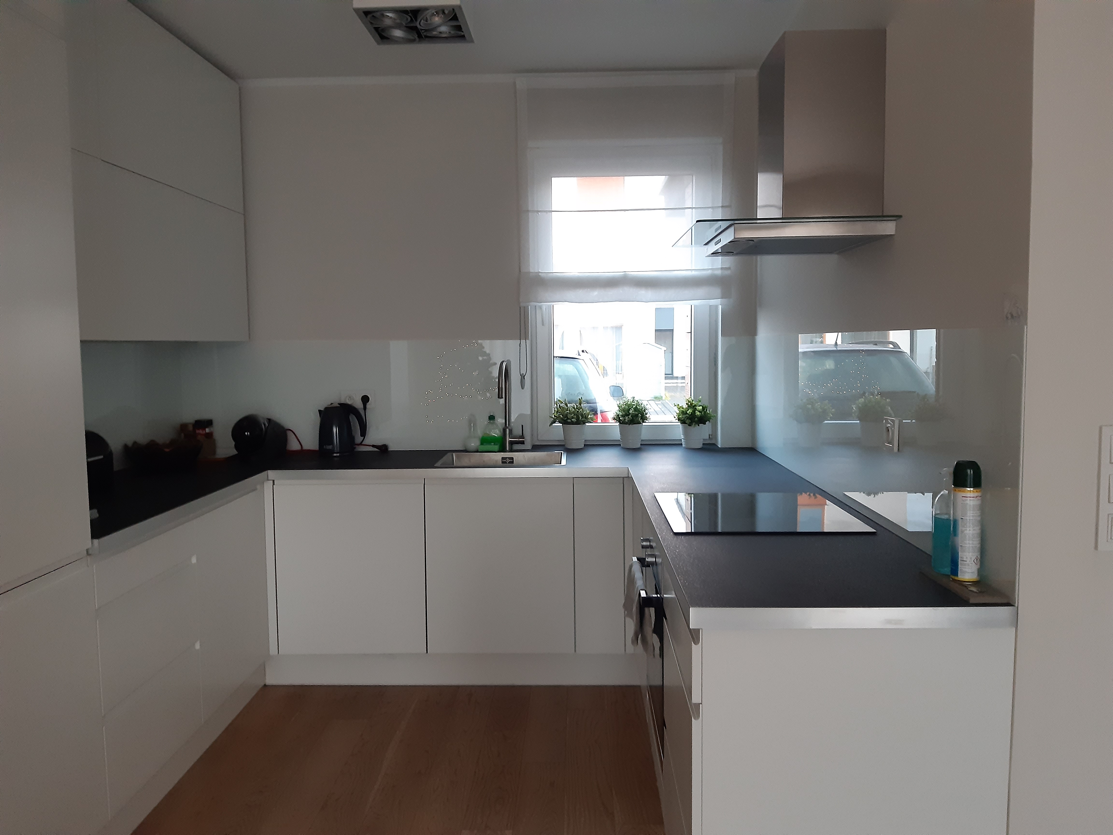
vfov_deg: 53.1
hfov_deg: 67.3
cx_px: 556
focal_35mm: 26
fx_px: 836
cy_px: 418
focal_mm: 3.92
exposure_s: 1/25
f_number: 1.7
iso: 320
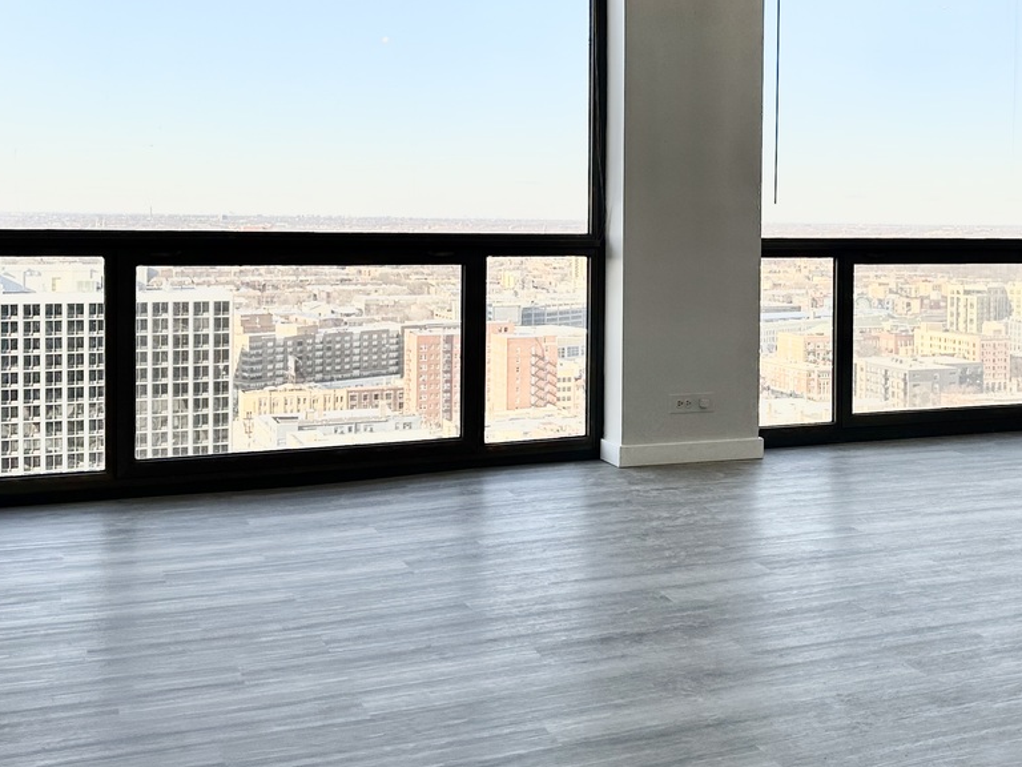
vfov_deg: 32.0
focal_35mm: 45
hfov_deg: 41.4
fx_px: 1329
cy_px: 266
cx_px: 707
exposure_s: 1/1157
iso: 80
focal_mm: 6.86
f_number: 1.78
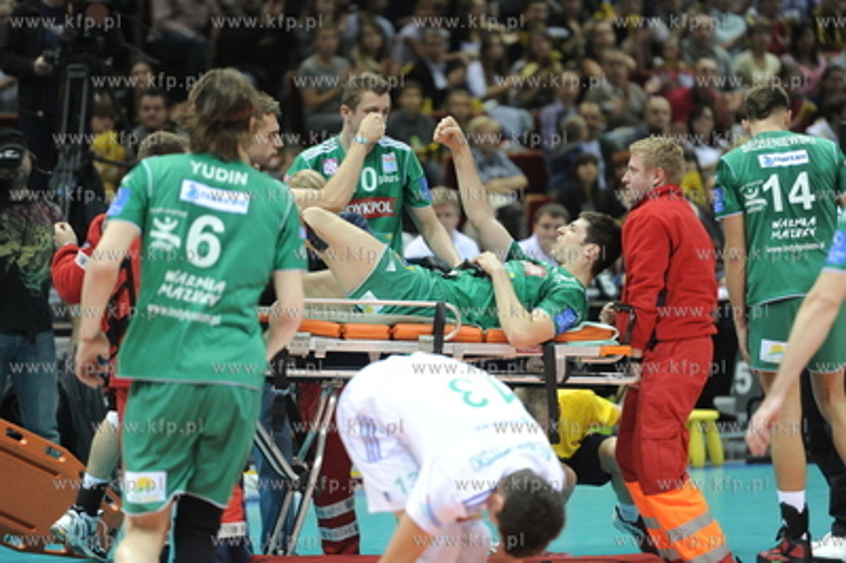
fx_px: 4696
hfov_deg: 10.3
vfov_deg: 6.9
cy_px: 282
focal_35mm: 200
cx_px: 423
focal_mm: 200
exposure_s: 1/1250
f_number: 2.8
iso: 4000
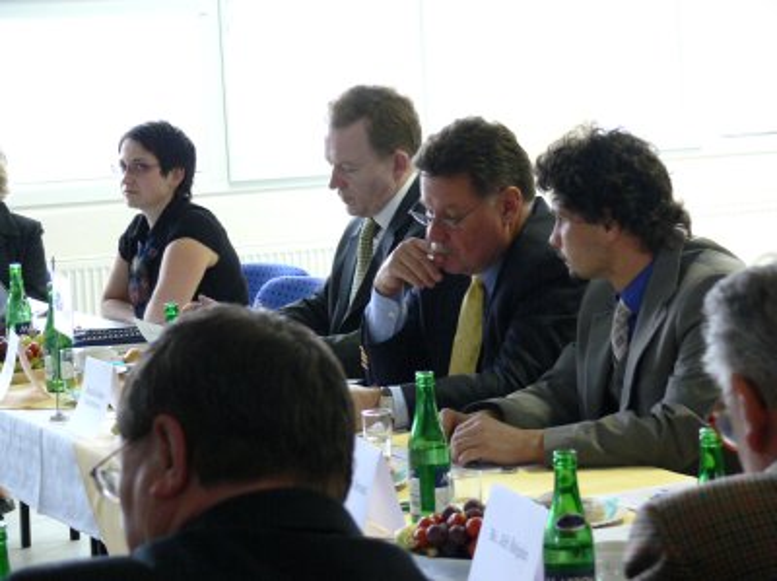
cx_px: 388
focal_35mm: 104
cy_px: 290
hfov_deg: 18.9
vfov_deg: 14.2
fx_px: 2332
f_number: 3.2
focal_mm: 22
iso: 200
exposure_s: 1/20
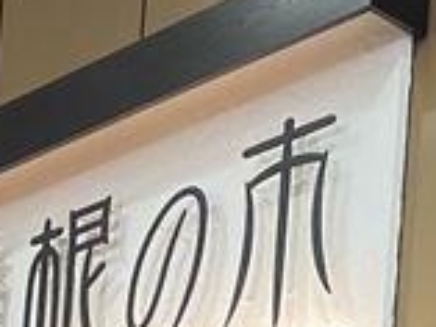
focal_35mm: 199
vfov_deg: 6.5
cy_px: 1142
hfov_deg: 9.9
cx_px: 114
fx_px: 2508
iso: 100
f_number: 1.8
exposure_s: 1/100
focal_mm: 4.25
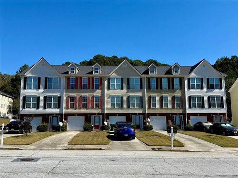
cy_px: 89
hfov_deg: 71.6
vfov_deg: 56.8
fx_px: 165
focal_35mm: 24
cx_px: 119
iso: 80
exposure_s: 1/4975
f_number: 1.78
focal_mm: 6.76
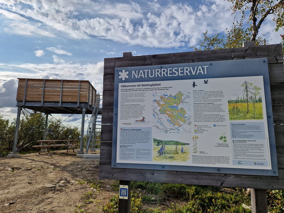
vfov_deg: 58.9
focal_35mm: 23
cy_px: 106
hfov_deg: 73.9
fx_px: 189
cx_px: 142
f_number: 1.8
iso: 50
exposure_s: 1/4024
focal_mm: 5.4
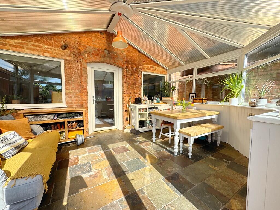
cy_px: 105
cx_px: 140
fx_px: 113
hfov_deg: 102.1
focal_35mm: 14
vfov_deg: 85.7
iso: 40
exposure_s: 1/600
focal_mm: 2.22
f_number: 2.2
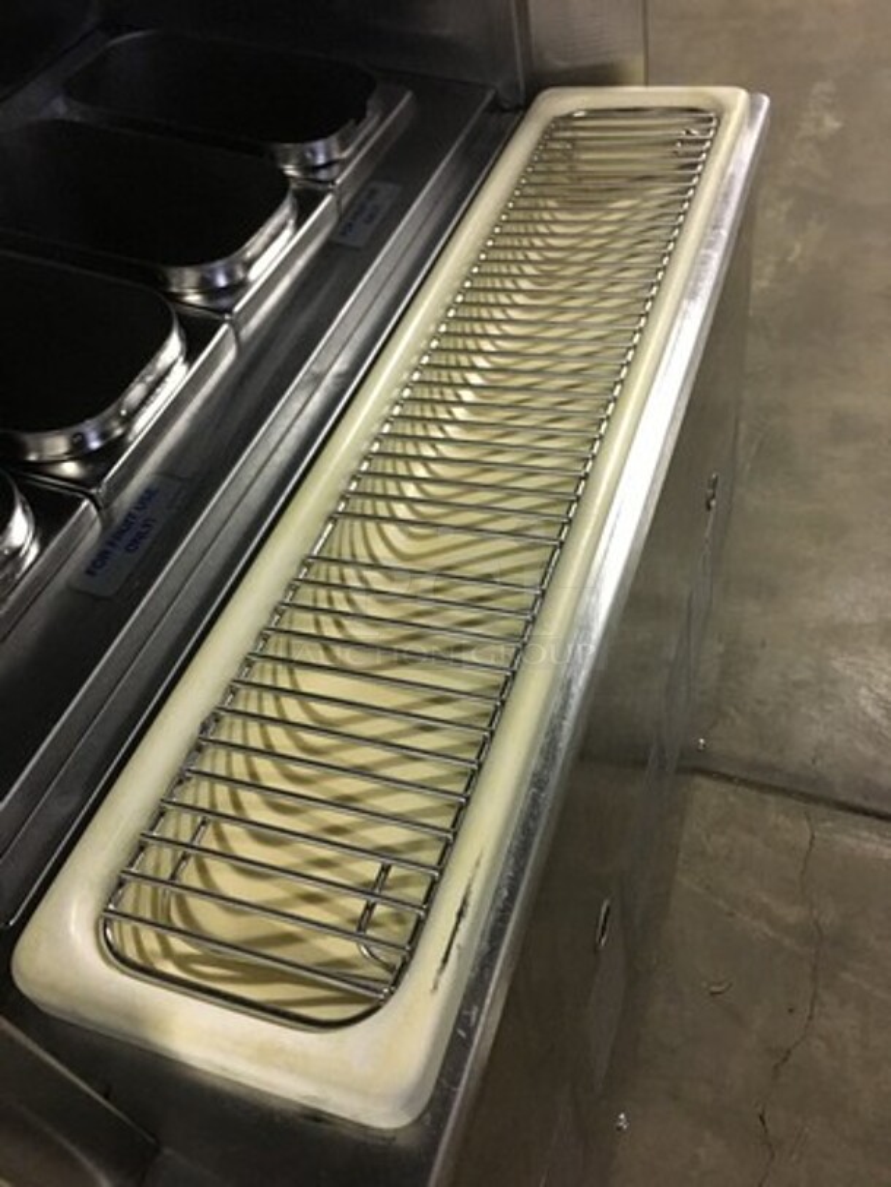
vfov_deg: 61.7
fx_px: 995
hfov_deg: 48.2
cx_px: 446
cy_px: 594
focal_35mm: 29
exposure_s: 1/4
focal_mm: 4.15
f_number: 2.2
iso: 64
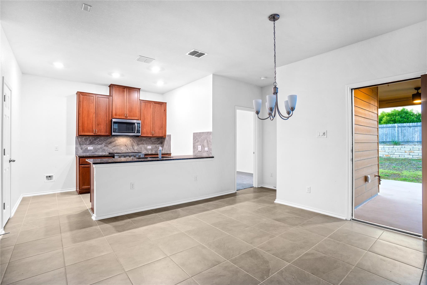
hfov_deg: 93.3
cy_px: 142
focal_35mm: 17
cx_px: 214
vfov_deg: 70.4
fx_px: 202
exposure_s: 1/6
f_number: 4
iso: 100
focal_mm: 17
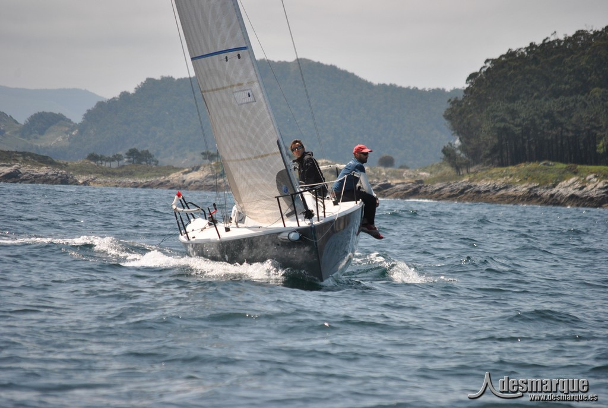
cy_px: 204
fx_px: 4188
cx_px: 304
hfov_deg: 8.3
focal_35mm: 248
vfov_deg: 5.6
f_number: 5.3
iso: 200
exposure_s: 1/1250
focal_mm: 165
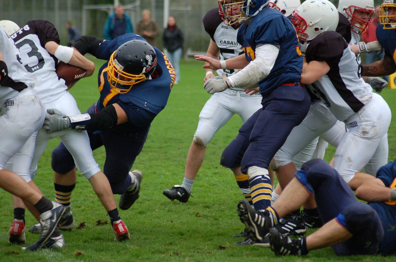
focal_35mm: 225
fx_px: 2470
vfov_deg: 6.1
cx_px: 198
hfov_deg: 9.2
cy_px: 131
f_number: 4.5
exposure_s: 1/500
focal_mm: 150
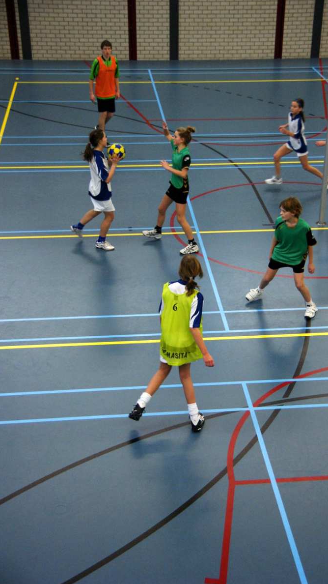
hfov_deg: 21.6
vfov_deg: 37.5
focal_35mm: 56
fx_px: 859
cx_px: 195
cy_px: 292
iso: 800
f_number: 4.5
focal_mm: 35
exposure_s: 1/160
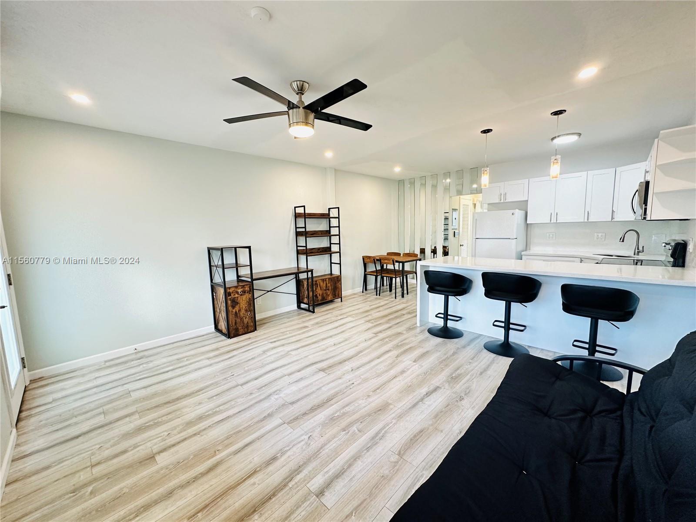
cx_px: 348
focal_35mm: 14
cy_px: 261
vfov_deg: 85.7
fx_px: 281
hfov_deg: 102.1
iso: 320
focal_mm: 2.22
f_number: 2.2
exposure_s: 1/60
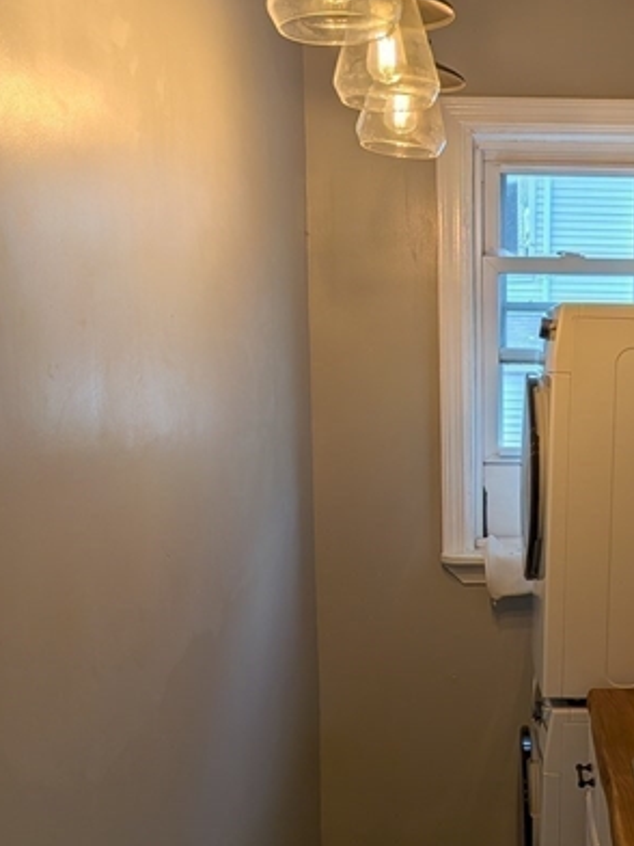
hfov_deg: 29.4
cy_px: 535
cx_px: 591
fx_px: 1148
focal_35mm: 47
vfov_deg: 40.1
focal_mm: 4.53
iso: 33
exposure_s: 1/1072
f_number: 1.7
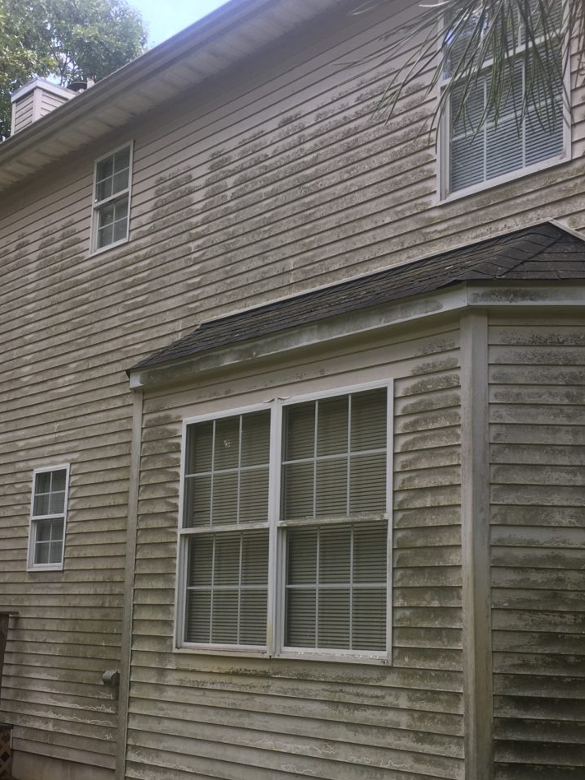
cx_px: 234
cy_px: 442
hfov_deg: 30.8
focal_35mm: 47
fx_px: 1059
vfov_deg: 40.4
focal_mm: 4.15
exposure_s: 1/158
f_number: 2.2
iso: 25
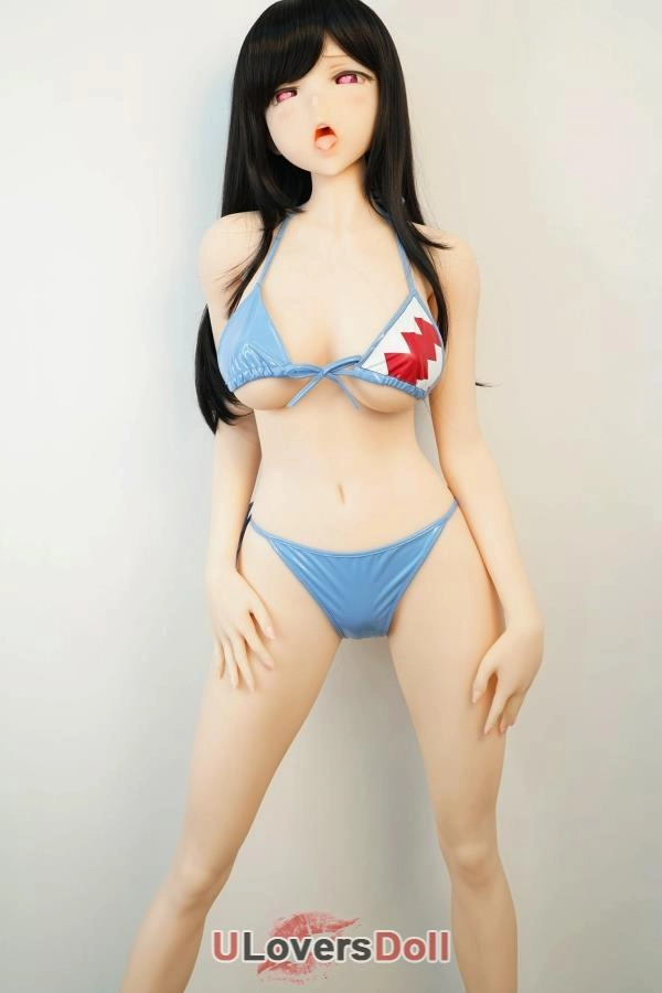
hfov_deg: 37.9
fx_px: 965
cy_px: 496
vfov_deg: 54.4
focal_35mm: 35
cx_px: 331
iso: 640
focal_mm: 35
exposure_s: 1/100
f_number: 5
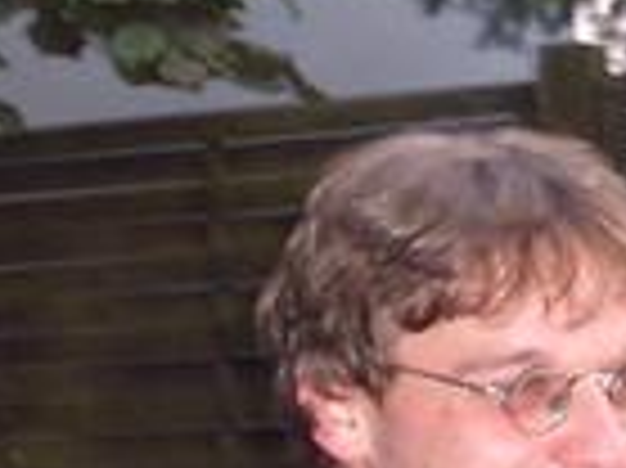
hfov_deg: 12.3
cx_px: 351
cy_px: 81
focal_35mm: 161
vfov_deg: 9.2
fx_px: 2909
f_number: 2.6
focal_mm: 5.8
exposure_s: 1/40
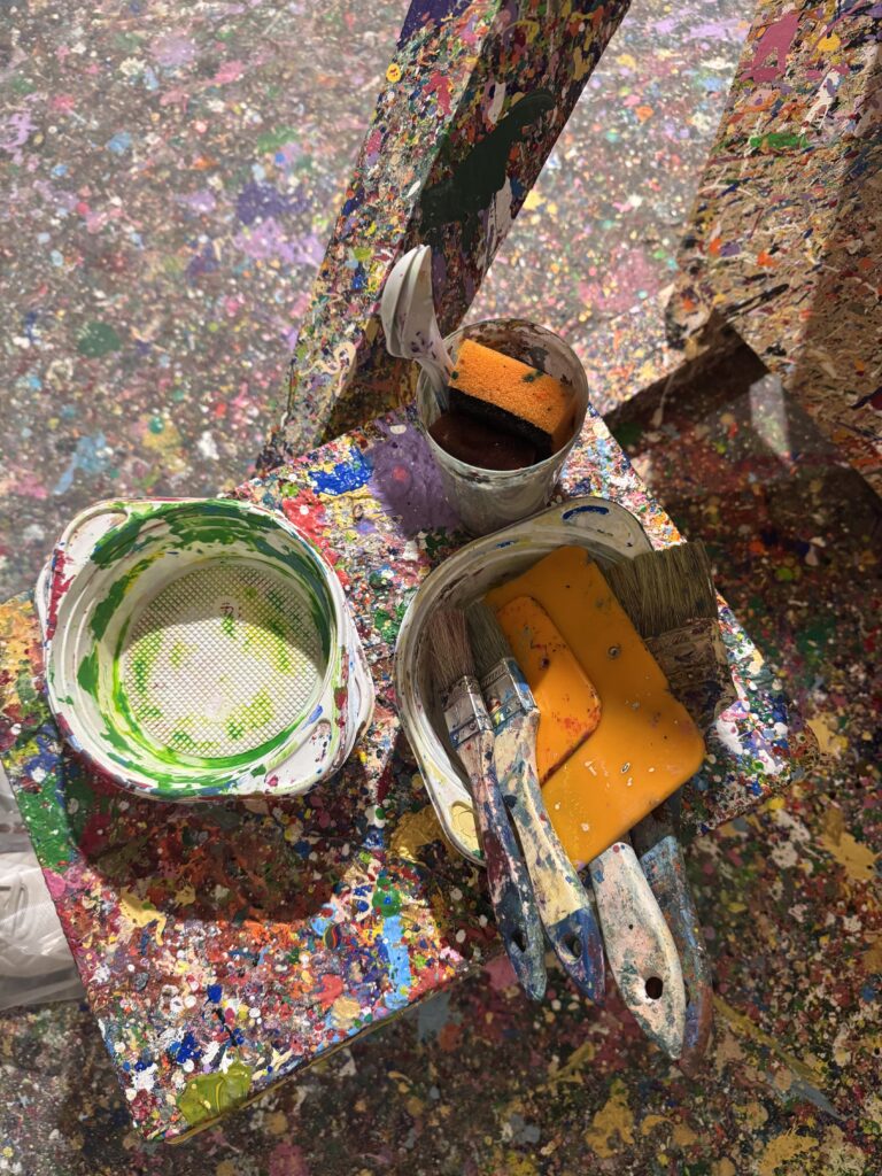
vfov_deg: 71.6
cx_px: 441
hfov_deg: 56.8
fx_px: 815
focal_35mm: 24
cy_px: 588
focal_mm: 6.76
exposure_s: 1/50
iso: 500
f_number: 1.78
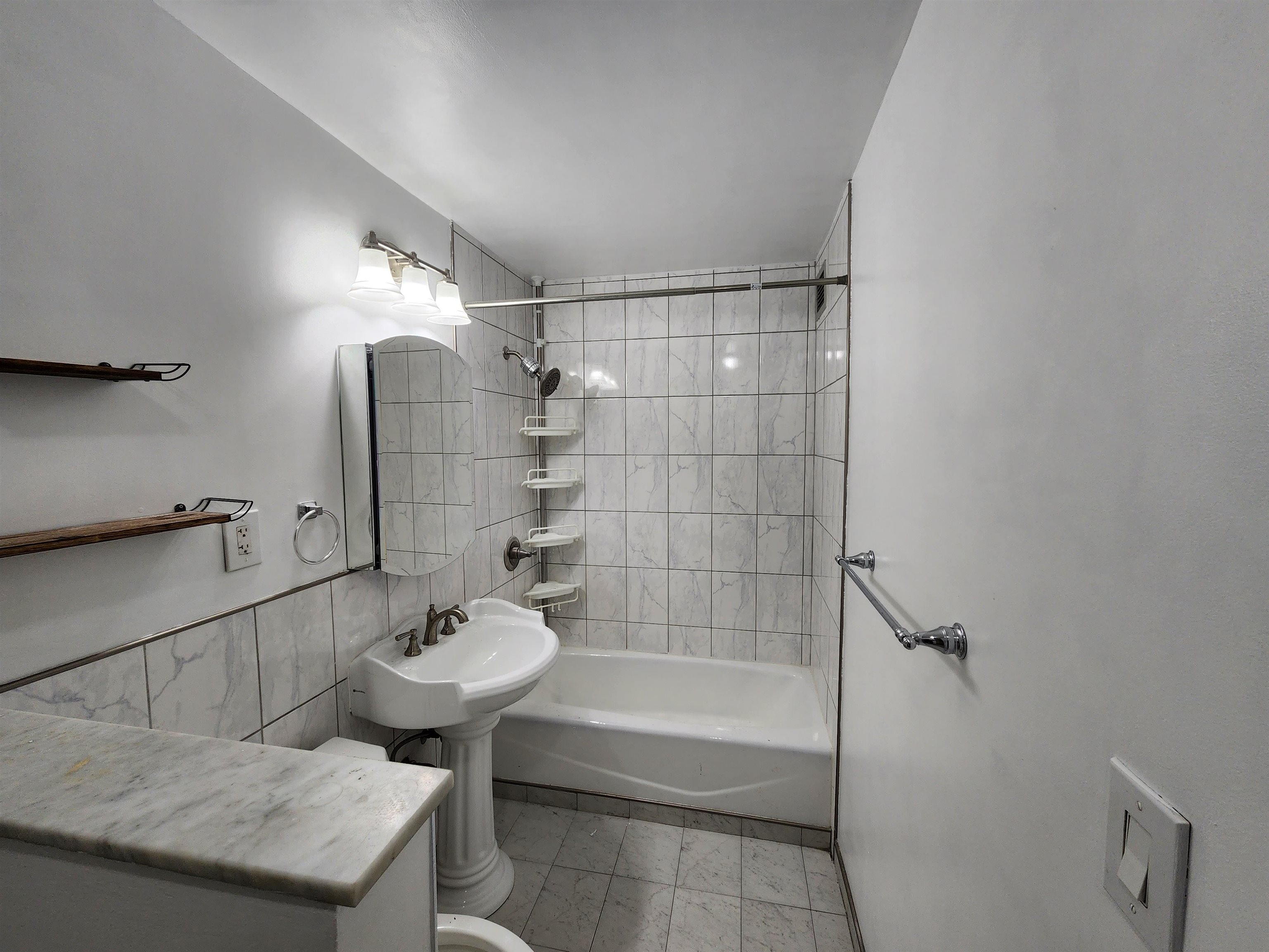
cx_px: 634
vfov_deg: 89.9
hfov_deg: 106.2
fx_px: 477
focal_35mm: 13
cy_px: 476
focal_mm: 2.2
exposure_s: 1/60
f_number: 2.2
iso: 125
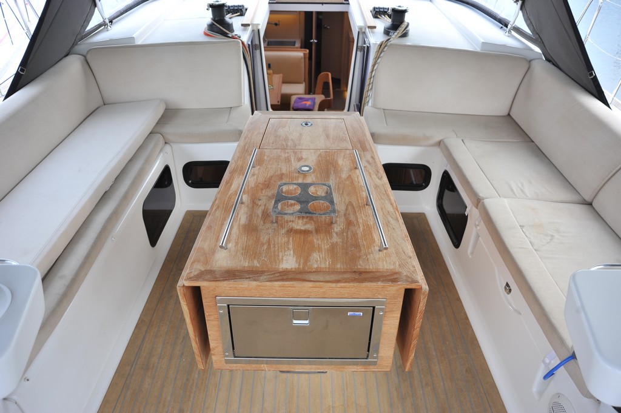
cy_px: 206
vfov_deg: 46.3
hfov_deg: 65.5
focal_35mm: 28
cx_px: 310
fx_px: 483
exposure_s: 1/80
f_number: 5.6
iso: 200
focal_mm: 28
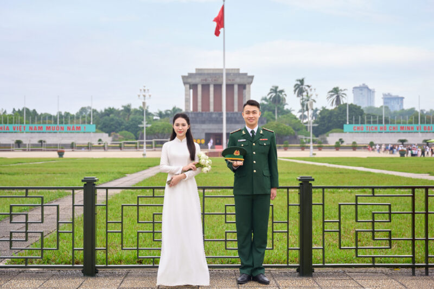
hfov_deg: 40.3
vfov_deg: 27.5
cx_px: 217
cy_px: 144
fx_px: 592
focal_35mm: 49
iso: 100
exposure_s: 1/250
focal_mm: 49.1
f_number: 2.8
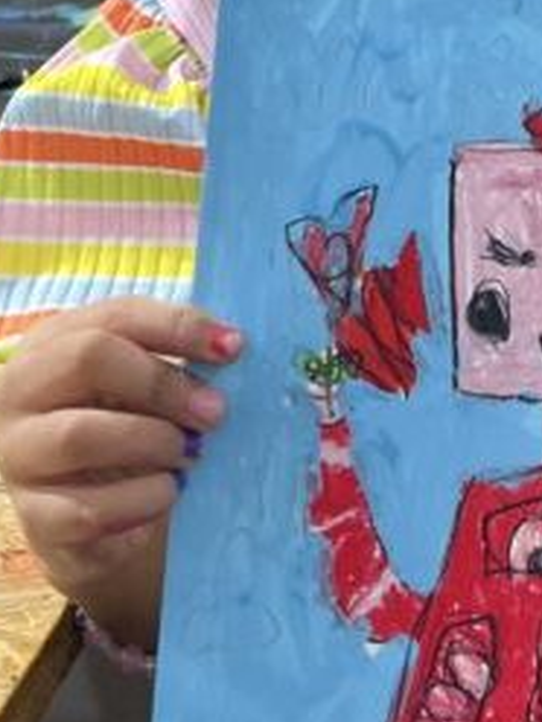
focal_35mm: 105
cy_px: -183
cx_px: 539
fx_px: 2192
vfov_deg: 17.7
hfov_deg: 13.9
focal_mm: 5.7
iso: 80
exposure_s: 1/100
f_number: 1.5
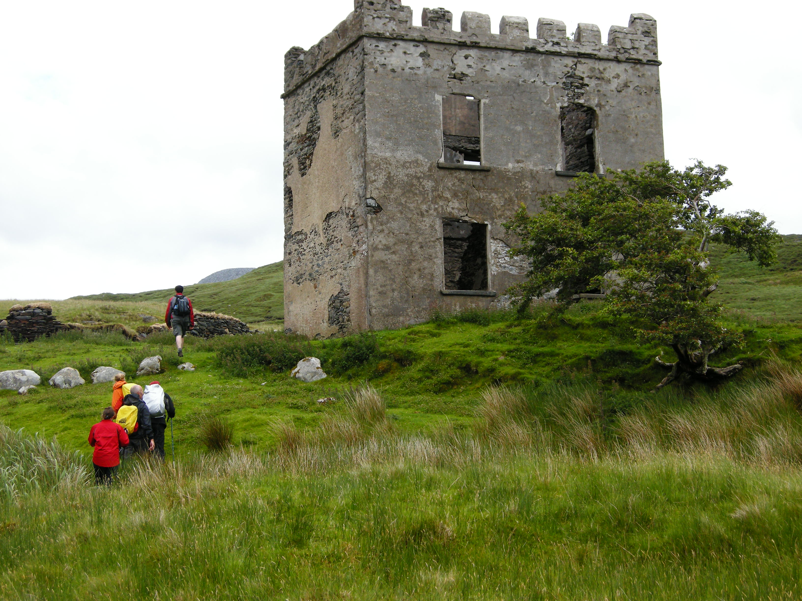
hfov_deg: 32.2
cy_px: 300
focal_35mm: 60
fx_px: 1390
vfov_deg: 24.4
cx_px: 401
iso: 64
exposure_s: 1/233
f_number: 4.9
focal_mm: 12.9
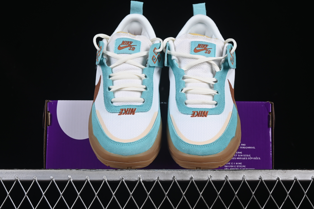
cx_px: 157
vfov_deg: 18.2
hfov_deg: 27.0
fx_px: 654
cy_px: 104
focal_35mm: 75
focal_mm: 50
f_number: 8
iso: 160
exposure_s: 1/80
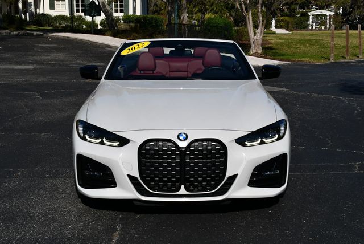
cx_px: 182
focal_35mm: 64
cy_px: 122
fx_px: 648
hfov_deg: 31.4
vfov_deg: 21.3
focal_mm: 32
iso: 100
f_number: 10
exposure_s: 1/400
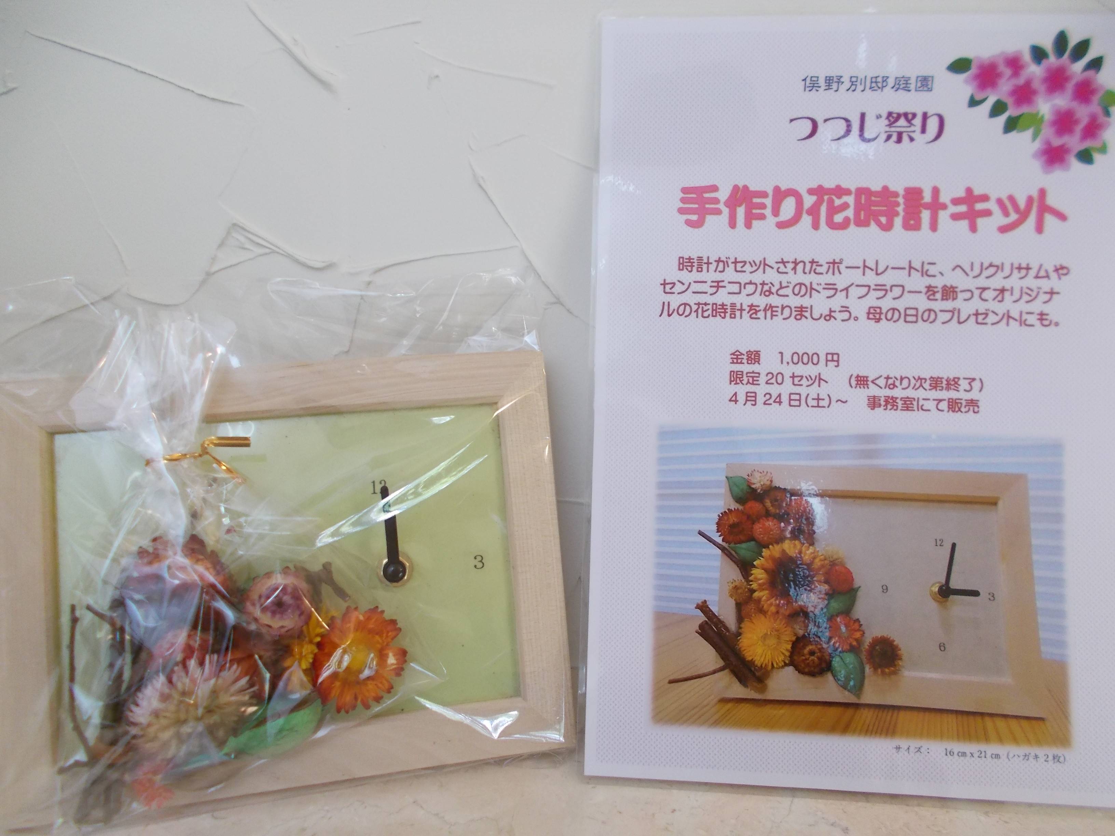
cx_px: 558
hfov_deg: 67.3
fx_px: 837
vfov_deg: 53.1
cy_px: 418
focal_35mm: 26
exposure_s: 1/25
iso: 200
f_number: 3.2
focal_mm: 4.6
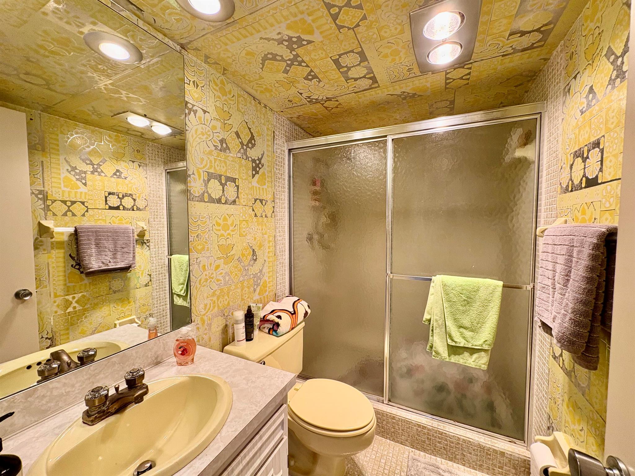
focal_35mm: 14
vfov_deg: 85.7
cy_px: 238
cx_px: 318
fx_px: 257
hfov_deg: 102.1
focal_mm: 2.22
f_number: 2.2
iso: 125
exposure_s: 1/120
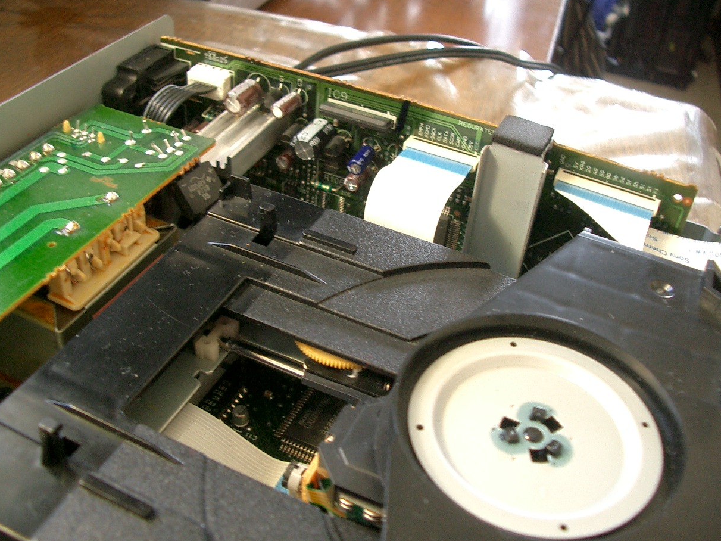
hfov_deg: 50.1
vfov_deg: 38.7
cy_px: 262
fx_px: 771
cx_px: 351
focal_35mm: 37
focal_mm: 5.8
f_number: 2.6
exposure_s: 1/13
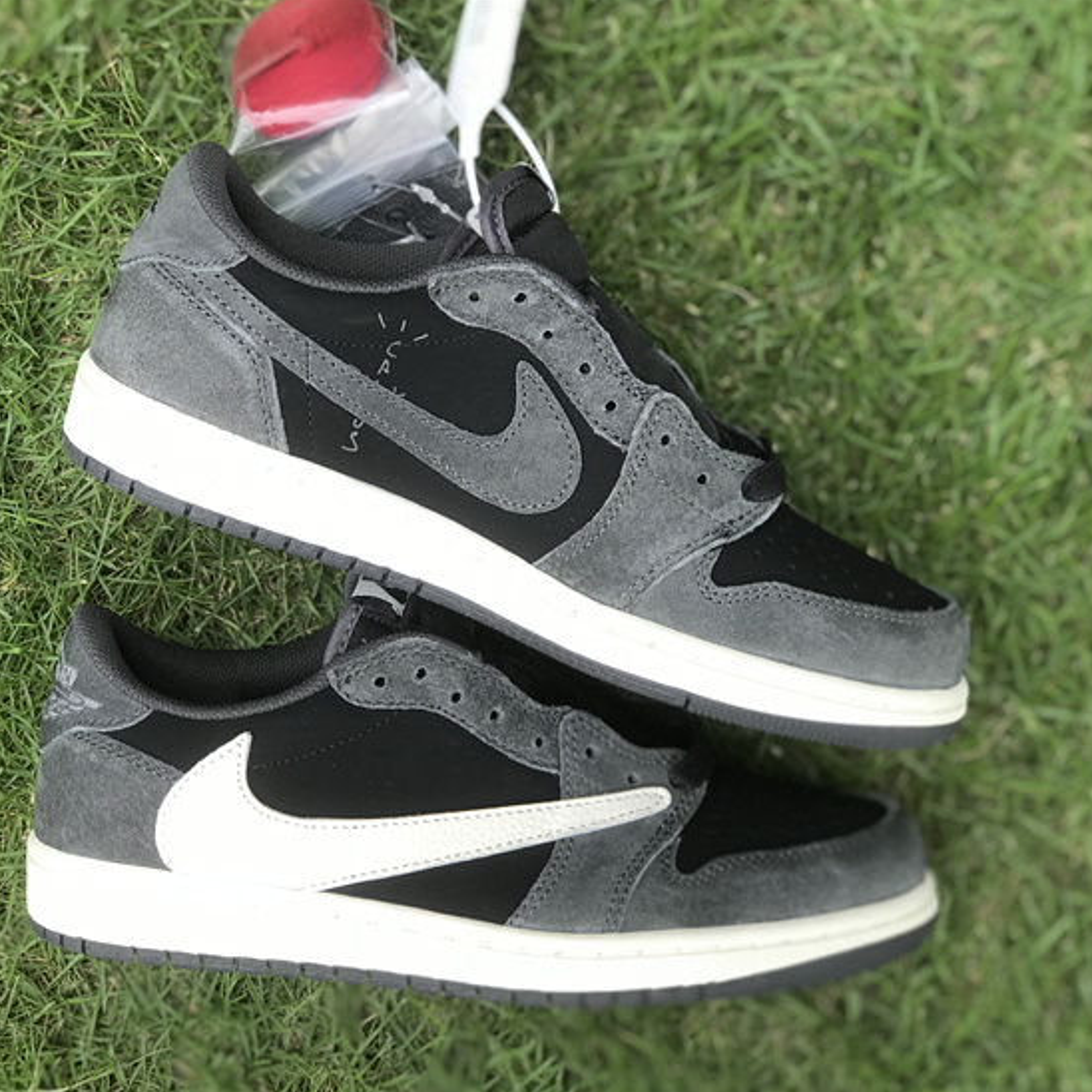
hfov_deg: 25.3
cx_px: 448
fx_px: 2427
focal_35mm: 68
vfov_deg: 25.4
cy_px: 549
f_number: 2.8
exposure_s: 1/118
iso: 20
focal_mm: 6.6
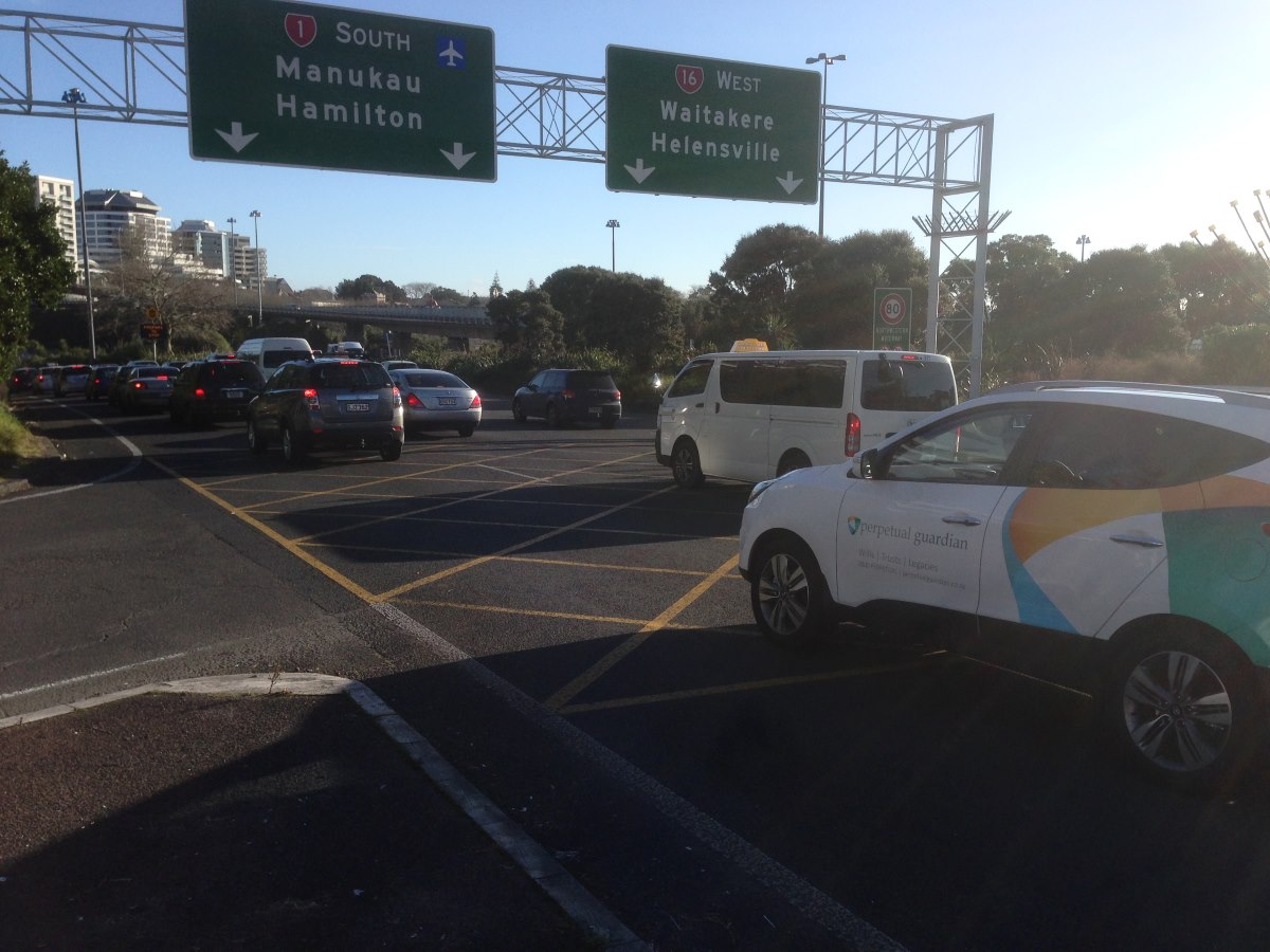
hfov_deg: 55.4
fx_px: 1211
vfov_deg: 42.9
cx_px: 635
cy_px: 476
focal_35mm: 33
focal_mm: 4.12
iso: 50
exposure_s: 1/1205
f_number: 2.4
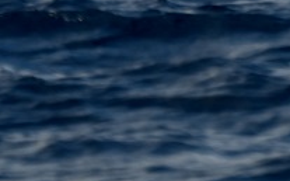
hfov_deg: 1.1
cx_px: 92
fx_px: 15154
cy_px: -312
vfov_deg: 0.7
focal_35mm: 1919
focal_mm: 300
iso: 125
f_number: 5.6
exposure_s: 1/1000
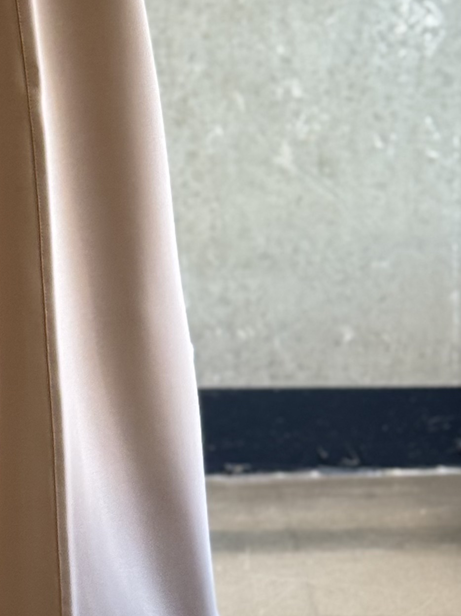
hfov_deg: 9.5
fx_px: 2754
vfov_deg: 12.7
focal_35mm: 155
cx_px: 4
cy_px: 117
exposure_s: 1/50
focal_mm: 6.76
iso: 100
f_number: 1.78
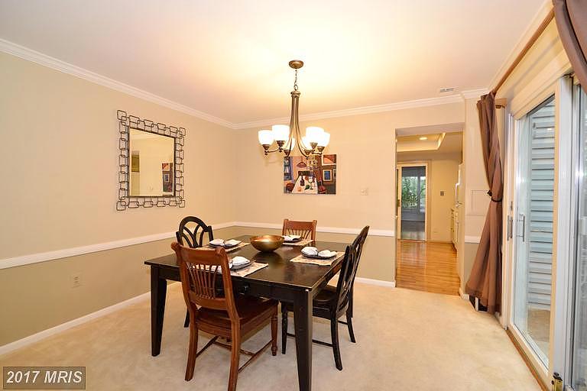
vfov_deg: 73.7
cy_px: 196
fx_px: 261
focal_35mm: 16
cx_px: 294
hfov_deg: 96.7
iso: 1250
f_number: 4.5
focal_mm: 16
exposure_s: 1/40
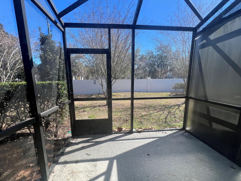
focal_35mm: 14
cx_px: 119
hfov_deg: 102.1
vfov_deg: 85.5
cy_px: 97
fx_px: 97
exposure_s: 1/309
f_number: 1.8
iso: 32
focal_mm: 1.57
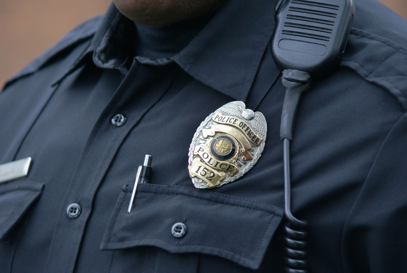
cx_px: 204
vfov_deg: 6.1
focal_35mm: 225
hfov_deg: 9.1
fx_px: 2547
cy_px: 136
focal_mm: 150
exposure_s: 1/250
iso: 200
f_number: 5
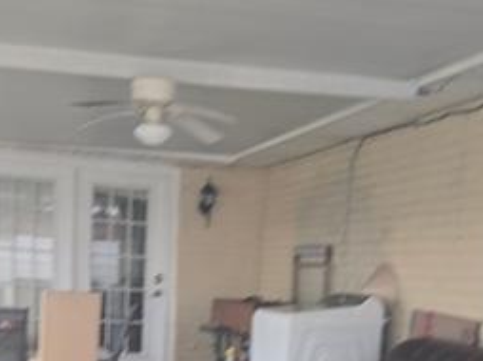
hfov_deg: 33.2
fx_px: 809
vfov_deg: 23.8
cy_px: 380
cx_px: 224
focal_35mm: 58
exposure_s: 1/60
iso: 64
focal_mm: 5.4
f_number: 1.8
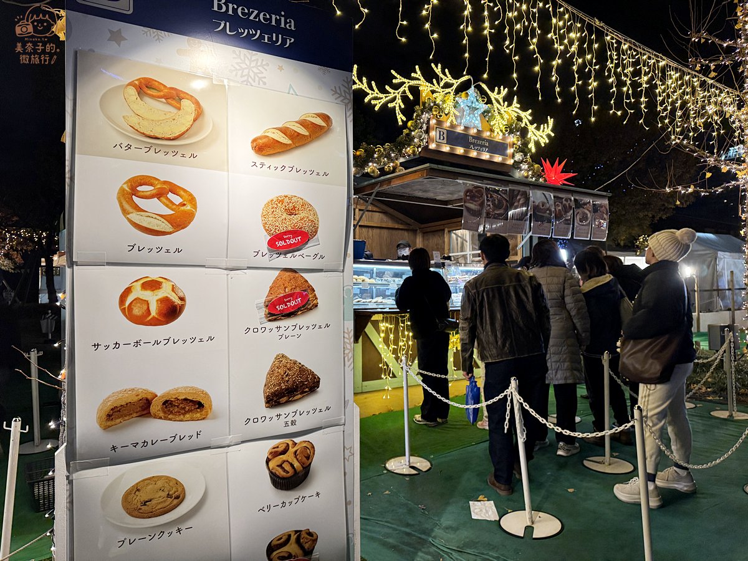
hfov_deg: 71.6
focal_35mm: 24
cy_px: 280
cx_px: 374
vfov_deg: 56.8
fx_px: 519
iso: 200
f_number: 1.78
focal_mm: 6.76
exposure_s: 1/120
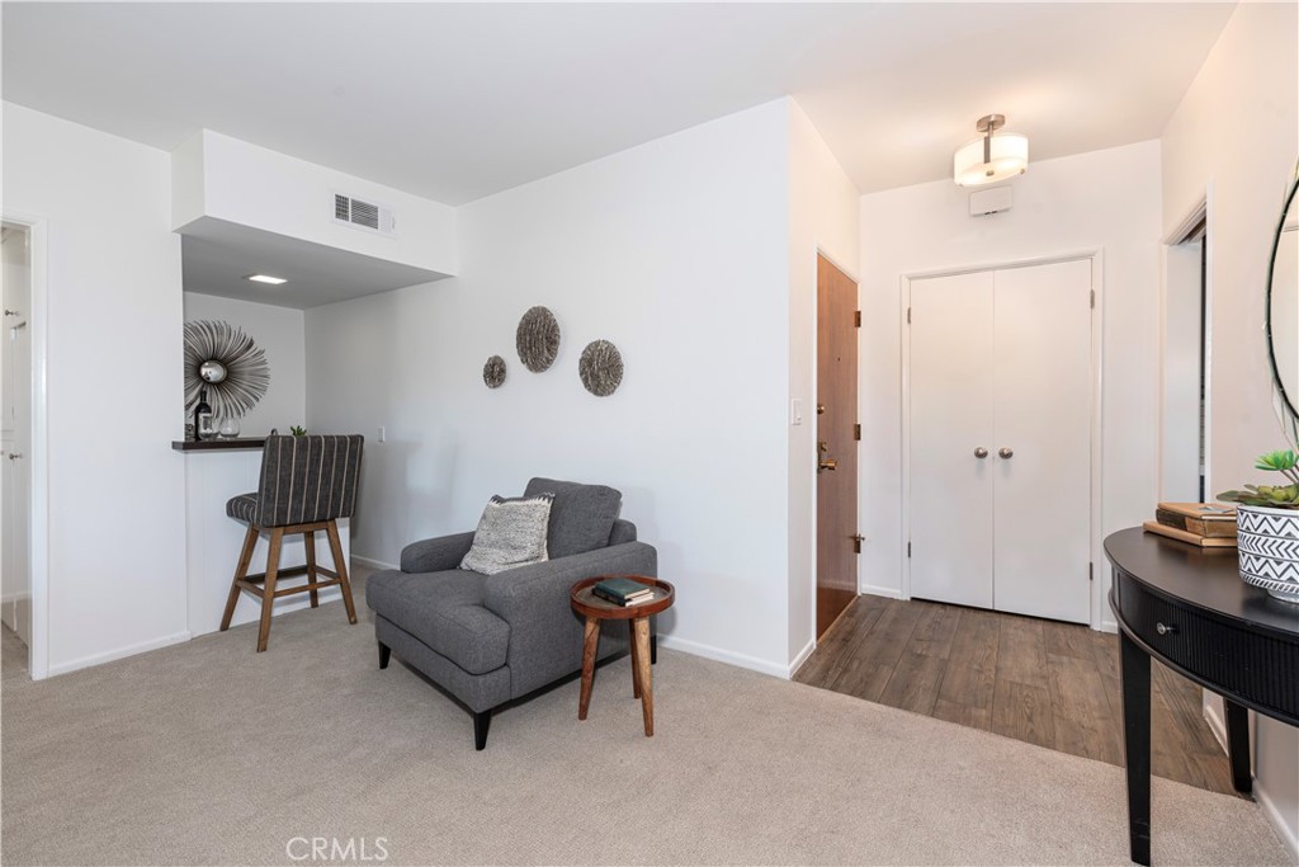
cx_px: 650
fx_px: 541
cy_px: 434
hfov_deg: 100.4
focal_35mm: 15
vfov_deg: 77.3
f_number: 8
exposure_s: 1/80
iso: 200
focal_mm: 15
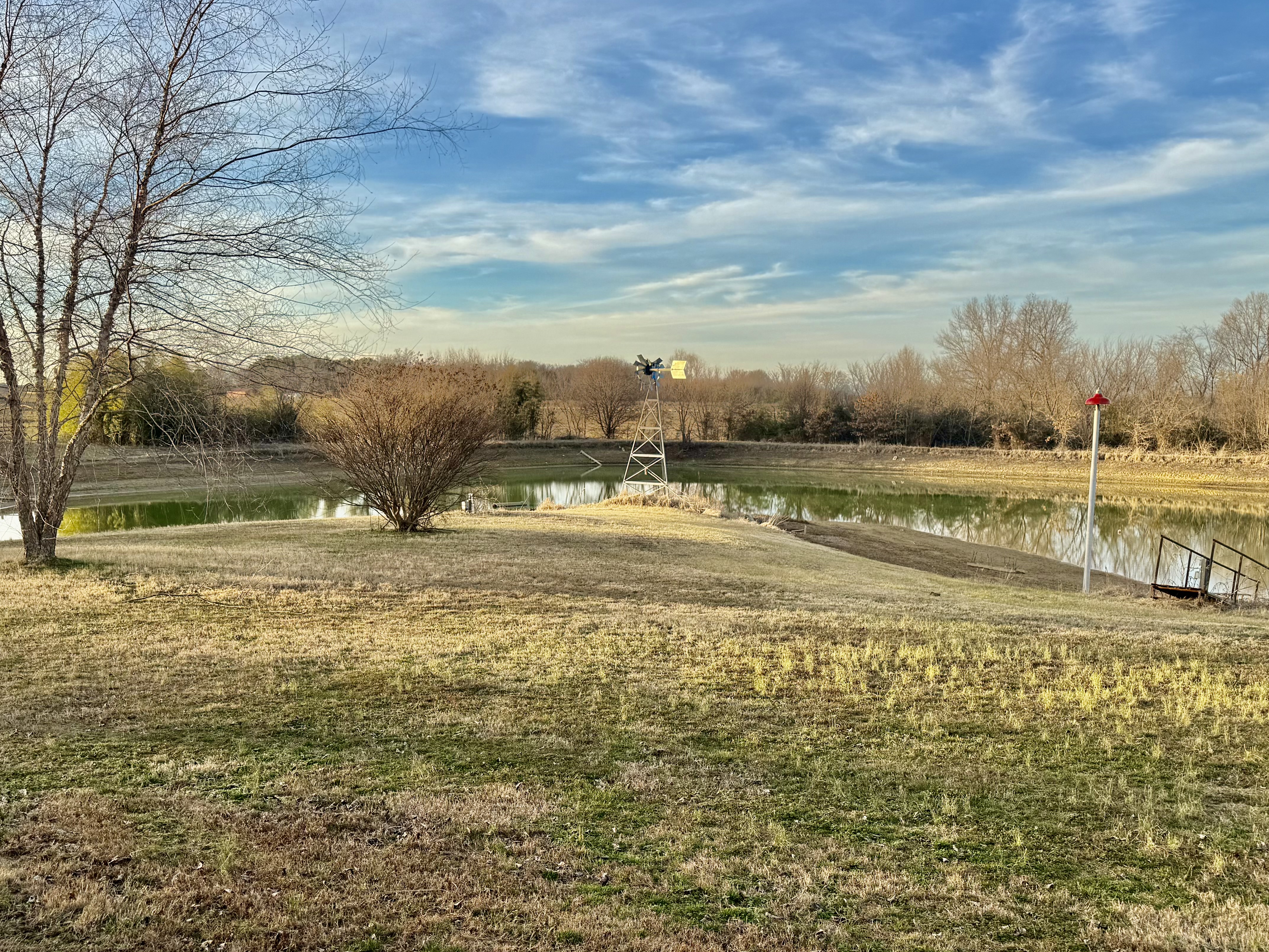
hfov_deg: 56.7
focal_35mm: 32
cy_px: 533
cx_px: 576
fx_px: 1173
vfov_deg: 44.1
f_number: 1.78
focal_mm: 6.76
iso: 80
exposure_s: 1/1522
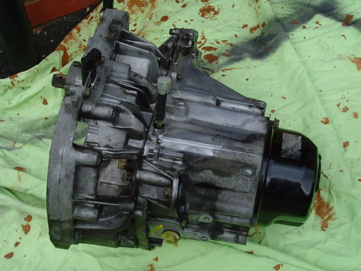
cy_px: 136
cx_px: 180
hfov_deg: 27.8
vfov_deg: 21.0
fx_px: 730
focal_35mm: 70
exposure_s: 1/350
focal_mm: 11.8
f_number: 4.1
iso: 80
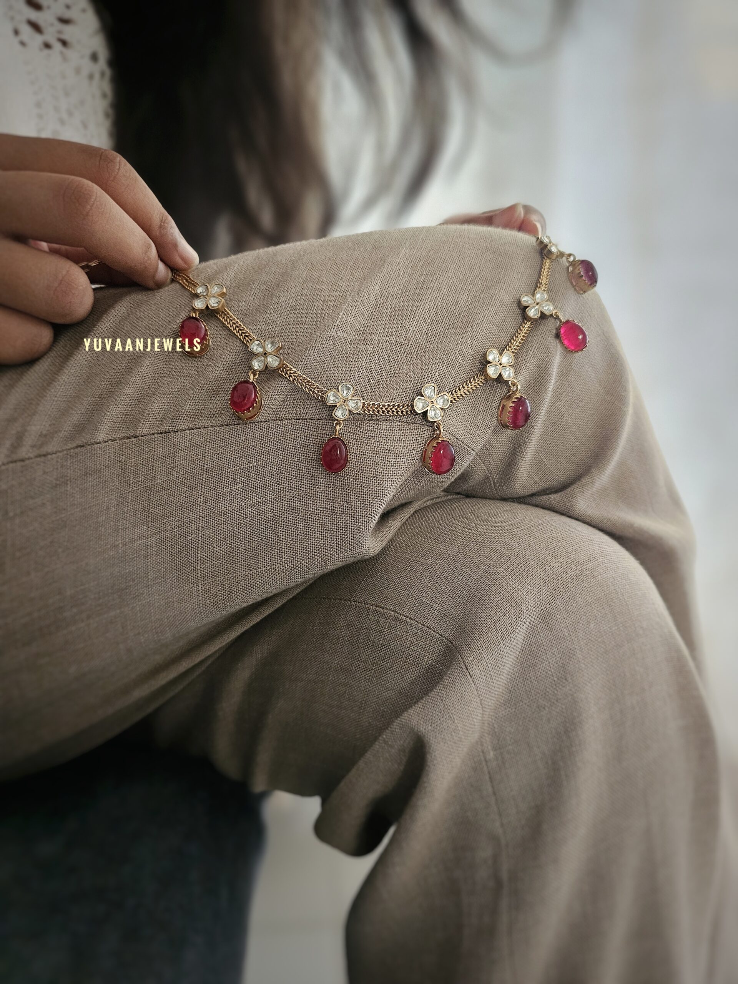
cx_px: 369
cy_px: 492
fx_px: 654
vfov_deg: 73.9
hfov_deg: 58.9
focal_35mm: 23
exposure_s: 1/100
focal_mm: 6.3
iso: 1000
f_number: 1.7
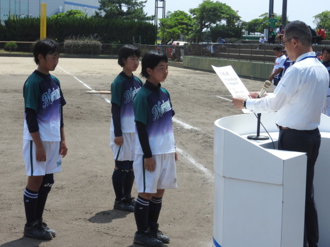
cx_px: 165
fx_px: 763
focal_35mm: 80
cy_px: 124
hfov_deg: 24.4
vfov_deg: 18.4
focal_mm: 14.3
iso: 100
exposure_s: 1/800
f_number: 4.5
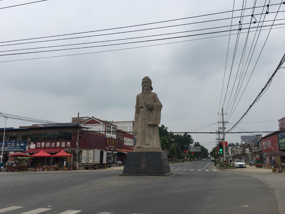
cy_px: 107
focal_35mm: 29
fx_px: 239
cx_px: 142
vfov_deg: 48.2
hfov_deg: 61.7
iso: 25
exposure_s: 1/3344
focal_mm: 4.15
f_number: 2.2
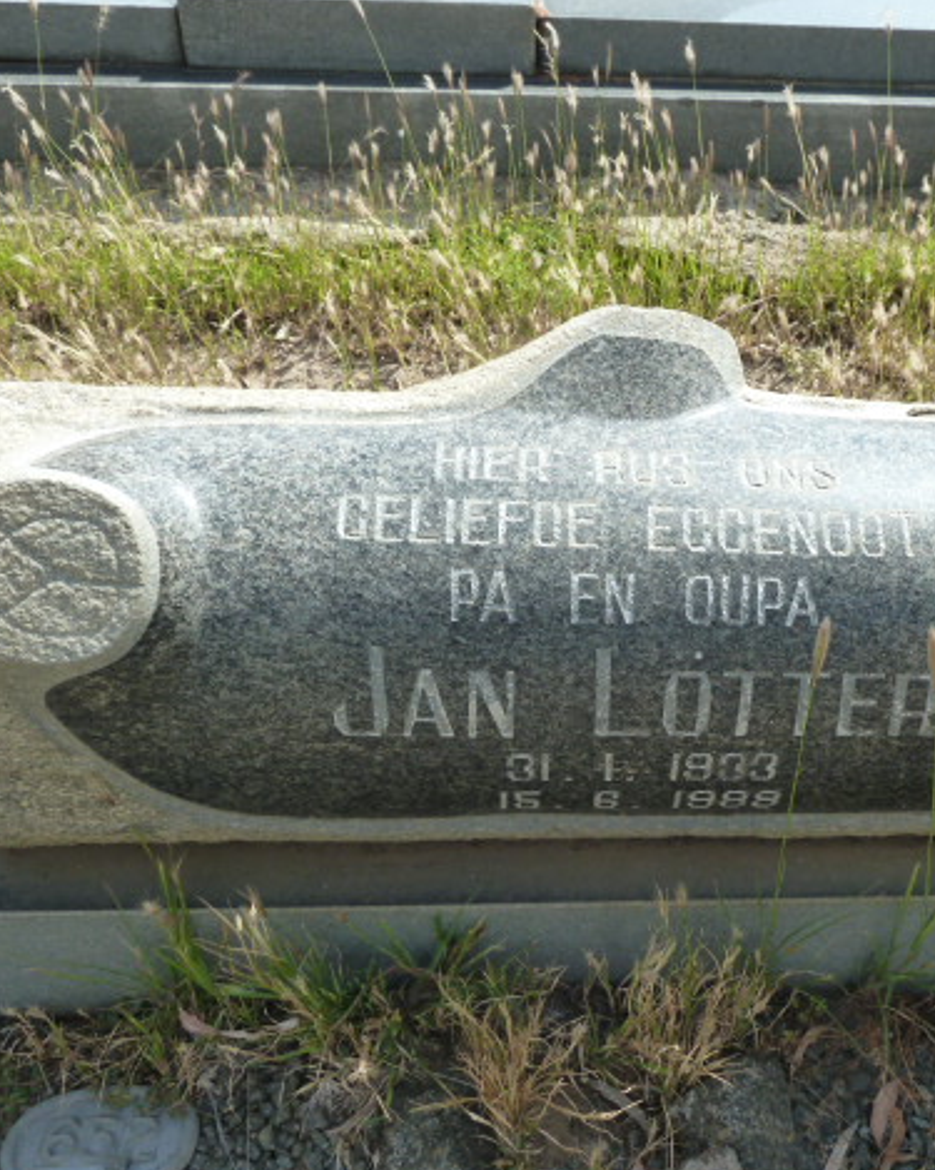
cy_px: 589
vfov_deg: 50.3
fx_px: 1246
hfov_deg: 40.6
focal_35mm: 36
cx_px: 628
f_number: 4
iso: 125
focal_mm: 4.4
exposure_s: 1/250
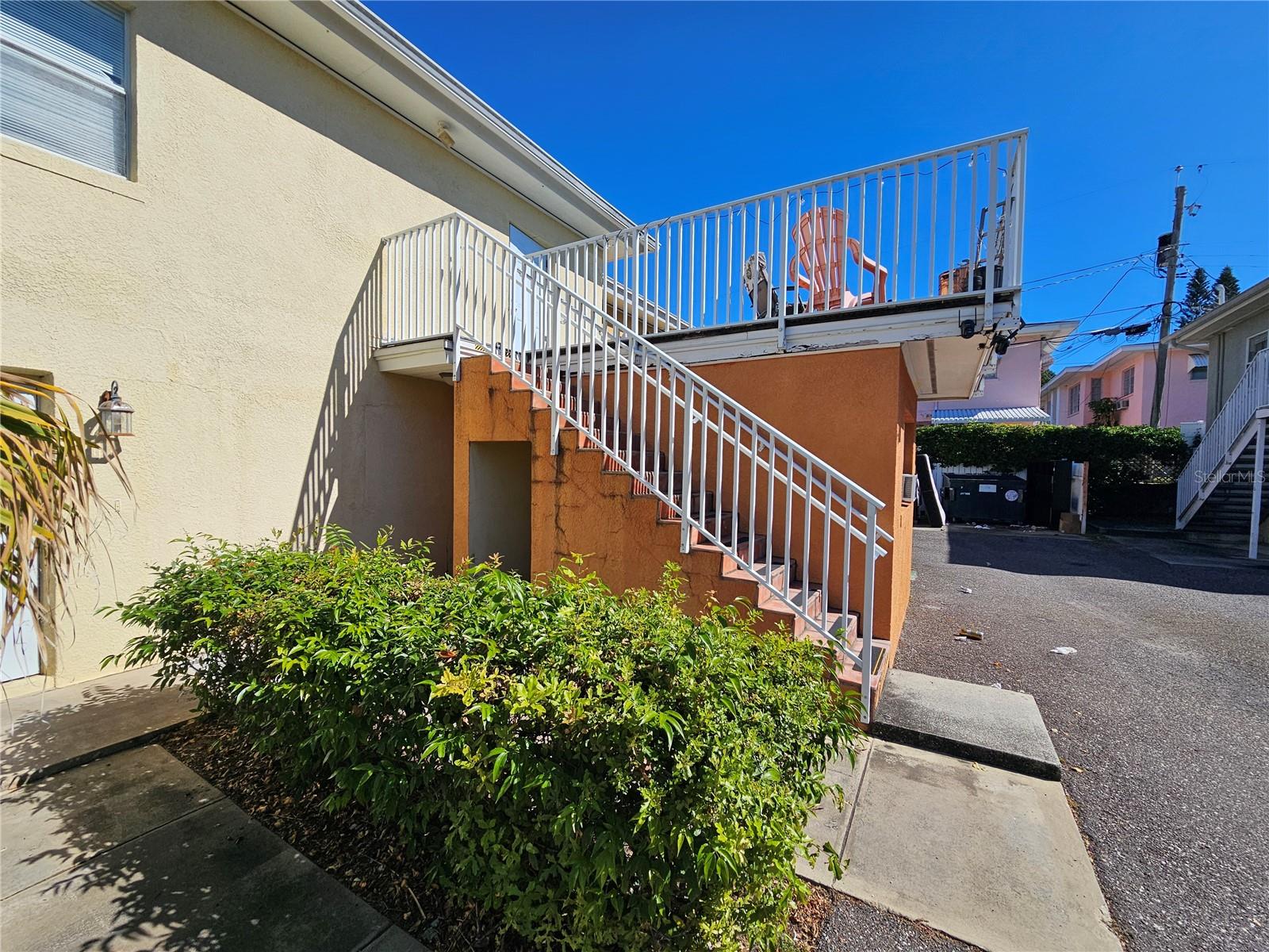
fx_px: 477
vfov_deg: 89.9
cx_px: 634
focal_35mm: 13
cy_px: 476
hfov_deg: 106.2
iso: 50
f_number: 2.2
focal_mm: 2.2
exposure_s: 1/3273
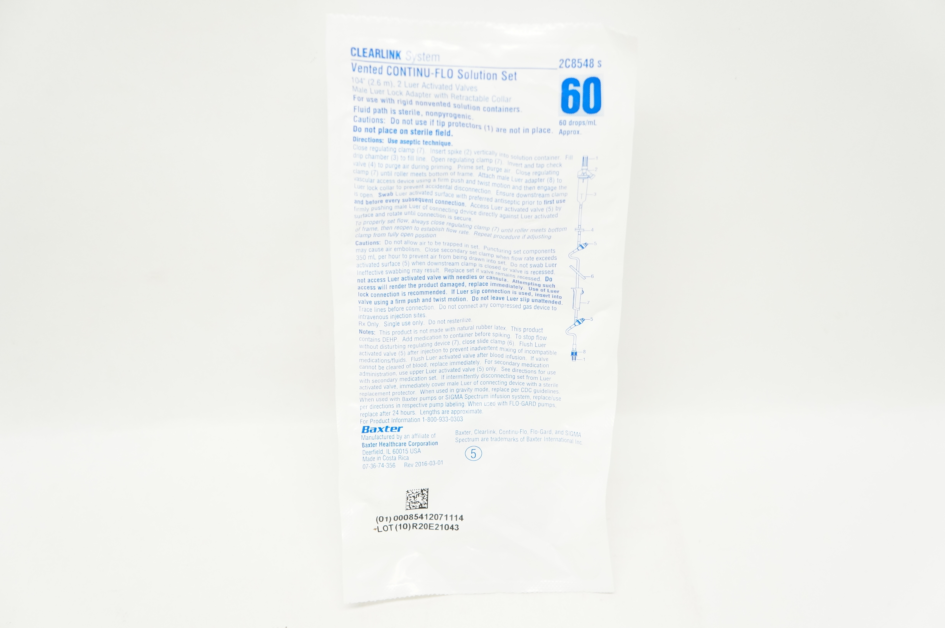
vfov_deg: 28.0
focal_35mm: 48
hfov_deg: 41.2
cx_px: 472
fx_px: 1259
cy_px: 314
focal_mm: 32
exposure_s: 1/125
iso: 800
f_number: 5.6
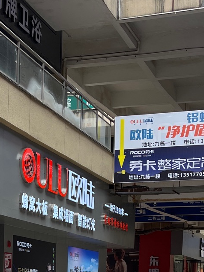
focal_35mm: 82
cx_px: 58
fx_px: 644
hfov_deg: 17.9
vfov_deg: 22.2
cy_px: 317
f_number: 1.6
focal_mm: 5.1
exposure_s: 1/951
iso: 50
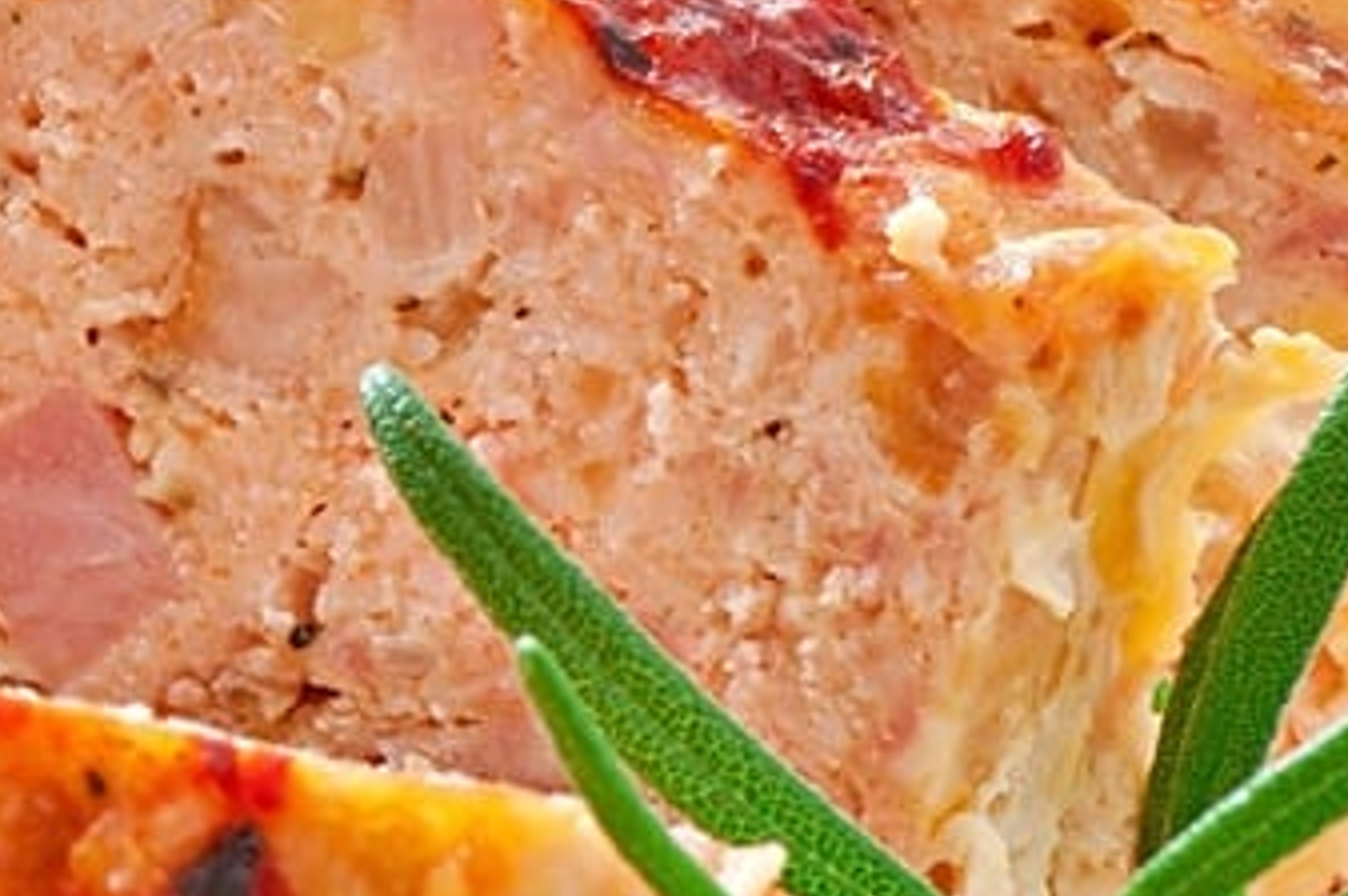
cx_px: 168
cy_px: 424
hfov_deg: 3.4
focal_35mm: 599
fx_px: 22403
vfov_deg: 2.3
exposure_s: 1/200
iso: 100
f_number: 11
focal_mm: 105
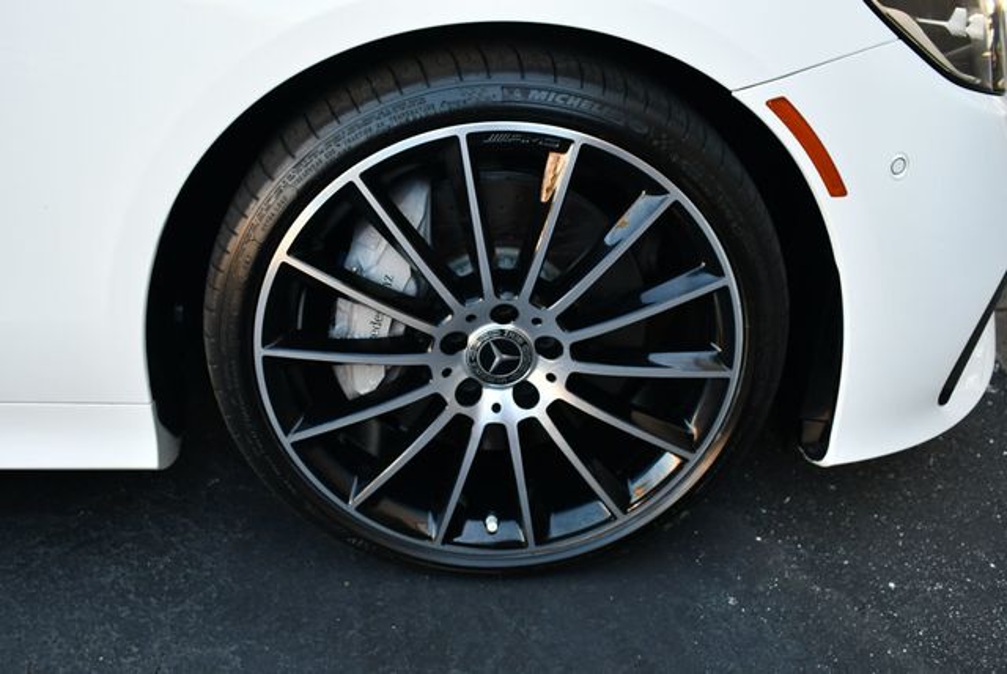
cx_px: 504
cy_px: 337
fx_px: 1008
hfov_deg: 53.1
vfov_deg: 36.9
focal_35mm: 36
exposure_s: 1/250
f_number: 3.5
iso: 400
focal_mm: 18
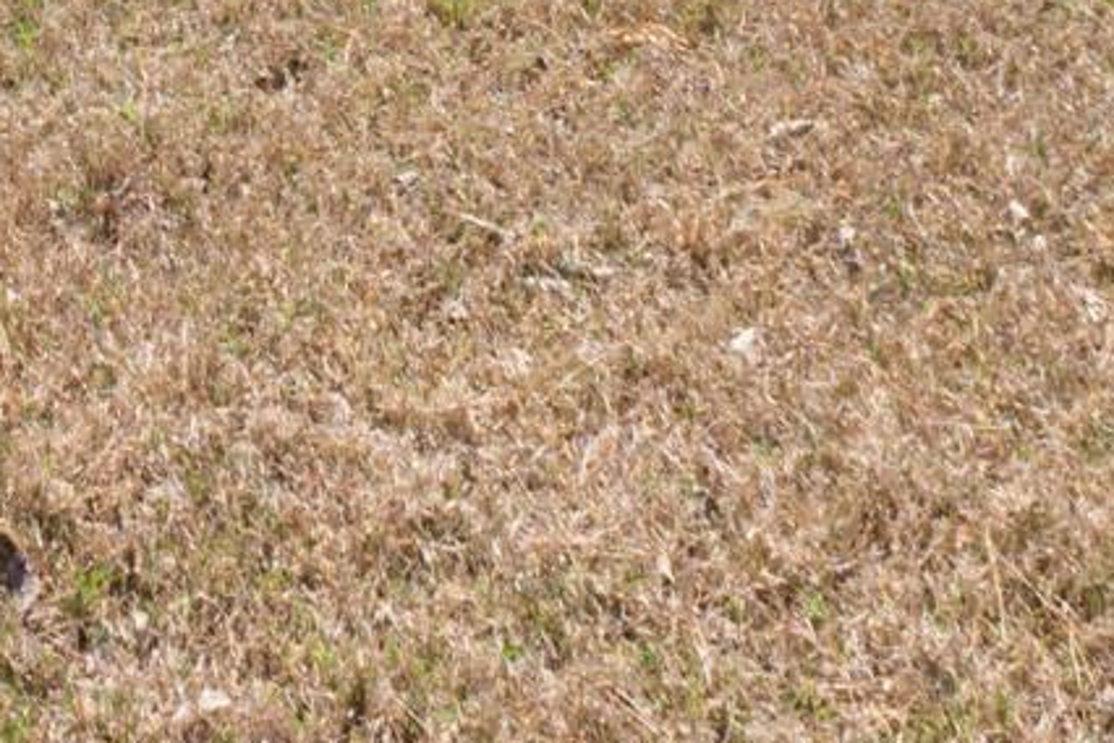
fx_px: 2723
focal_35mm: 88
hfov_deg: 20.3
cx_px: -497
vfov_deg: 11.1
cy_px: -1370
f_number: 9
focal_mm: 10
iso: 200
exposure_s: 1/640
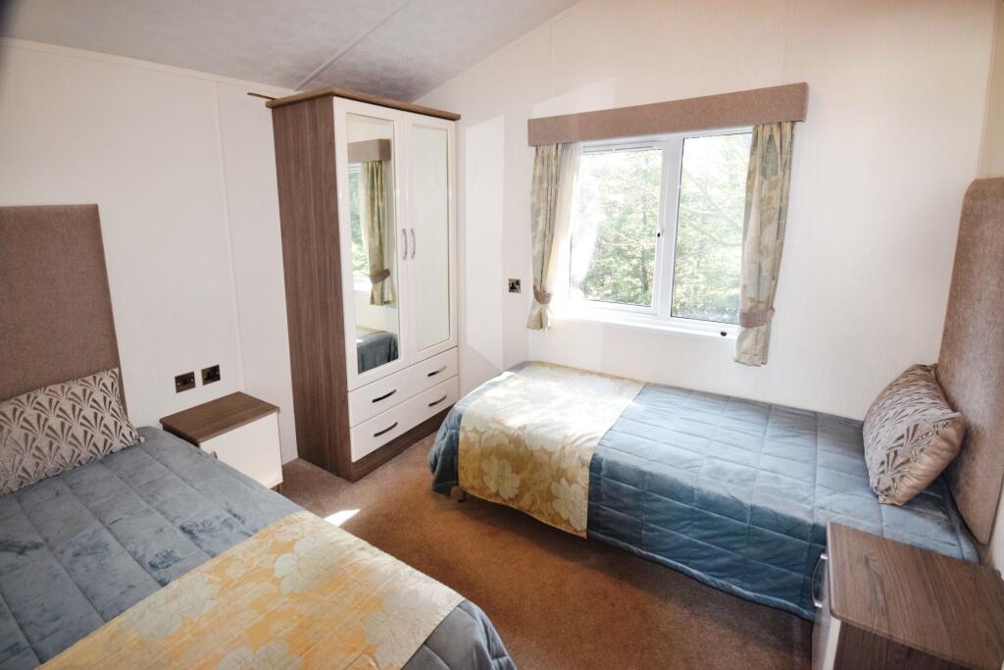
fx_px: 418
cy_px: 335
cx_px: 502
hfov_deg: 100.4
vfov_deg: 77.3
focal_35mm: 15
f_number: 4.5
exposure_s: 1/80
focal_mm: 10
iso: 800
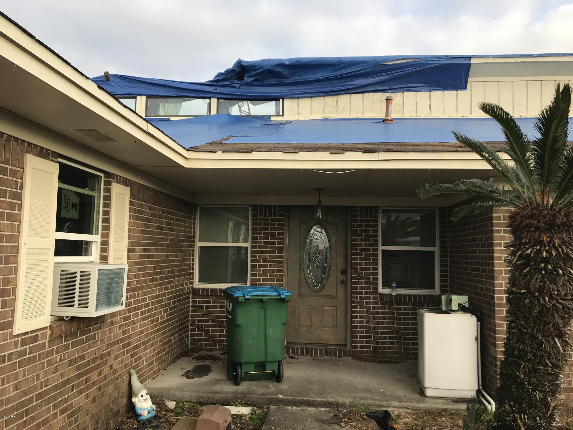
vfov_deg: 49.7
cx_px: 286
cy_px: 215
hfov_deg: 63.4
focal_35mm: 28
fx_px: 463
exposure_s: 1/454
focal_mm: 3.99
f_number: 1.8
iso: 20
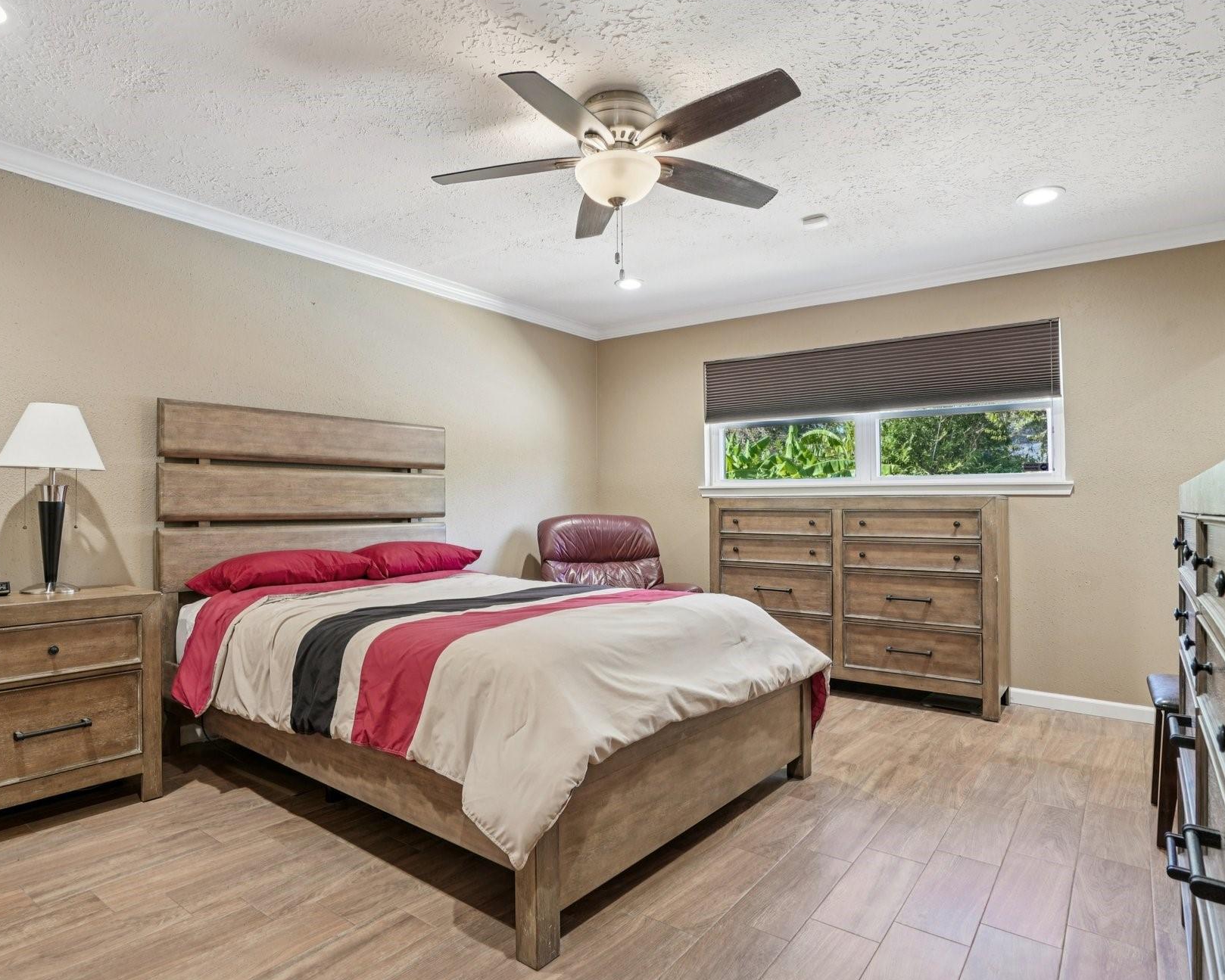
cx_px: 552
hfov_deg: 83.0
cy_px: 493
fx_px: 689
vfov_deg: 70.9
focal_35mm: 19
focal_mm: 16
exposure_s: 1/6
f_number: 8
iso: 400
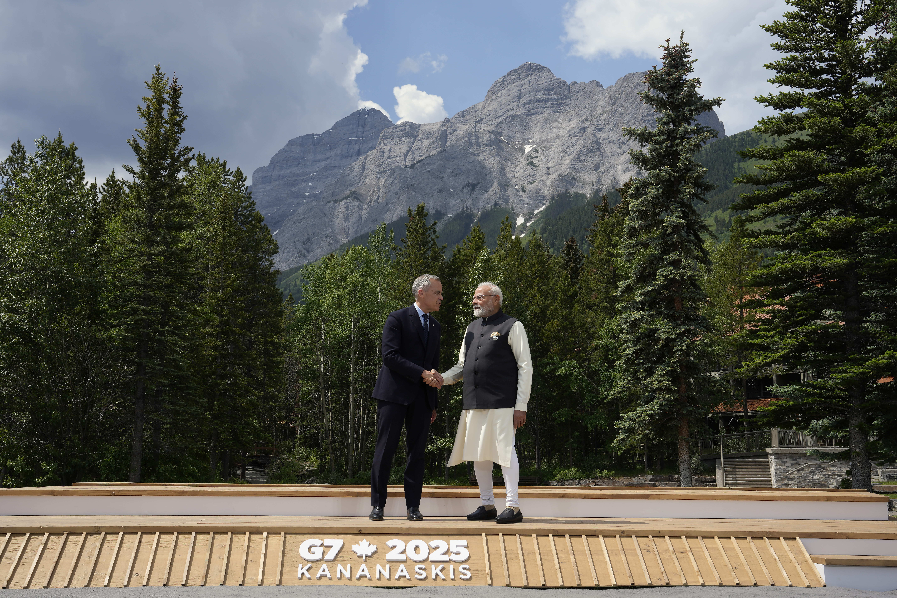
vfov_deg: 33.4
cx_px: 448
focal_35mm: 40
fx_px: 997
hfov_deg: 48.5
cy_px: 299
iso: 200
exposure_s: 1/400
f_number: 10
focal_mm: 40
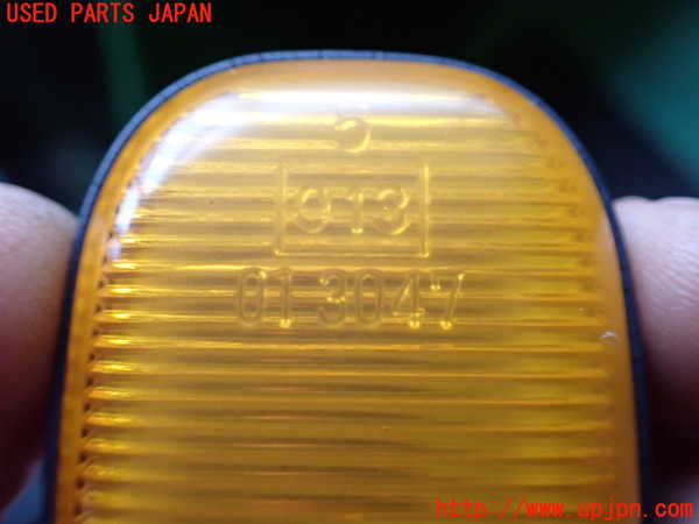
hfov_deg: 60.0
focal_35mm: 30
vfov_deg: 46.8
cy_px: 262
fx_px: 606
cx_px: 350
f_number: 2.3
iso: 640
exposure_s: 1/125
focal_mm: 5.4
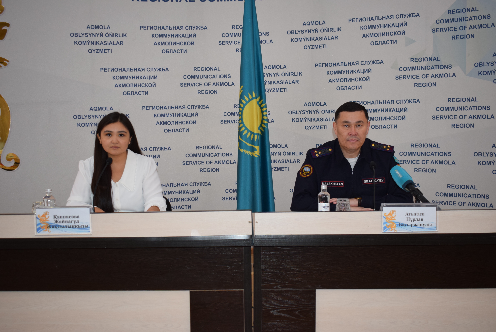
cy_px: 166
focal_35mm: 42
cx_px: 248
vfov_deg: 31.9
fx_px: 579
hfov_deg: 46.4
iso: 800
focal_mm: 28
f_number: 5
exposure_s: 1/100
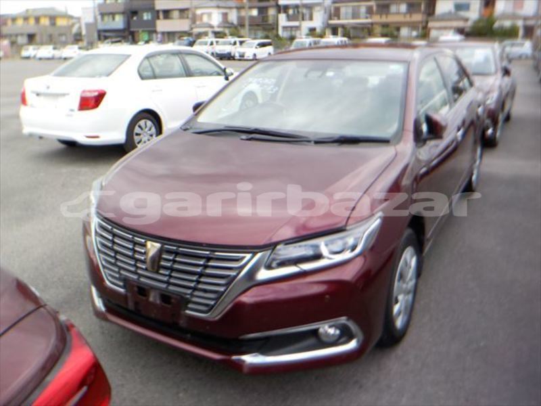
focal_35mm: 30
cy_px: 203
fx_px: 469
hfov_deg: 60.0
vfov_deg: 46.8
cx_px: 270
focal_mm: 4.1
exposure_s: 1/200
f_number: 3.3
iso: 125
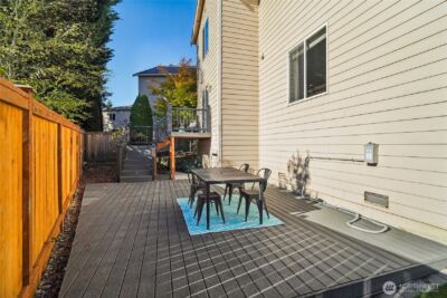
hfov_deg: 96.7
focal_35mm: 16
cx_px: 224
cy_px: 149
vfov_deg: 73.8
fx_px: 199
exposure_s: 1/2000
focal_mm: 16
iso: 1600
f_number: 8
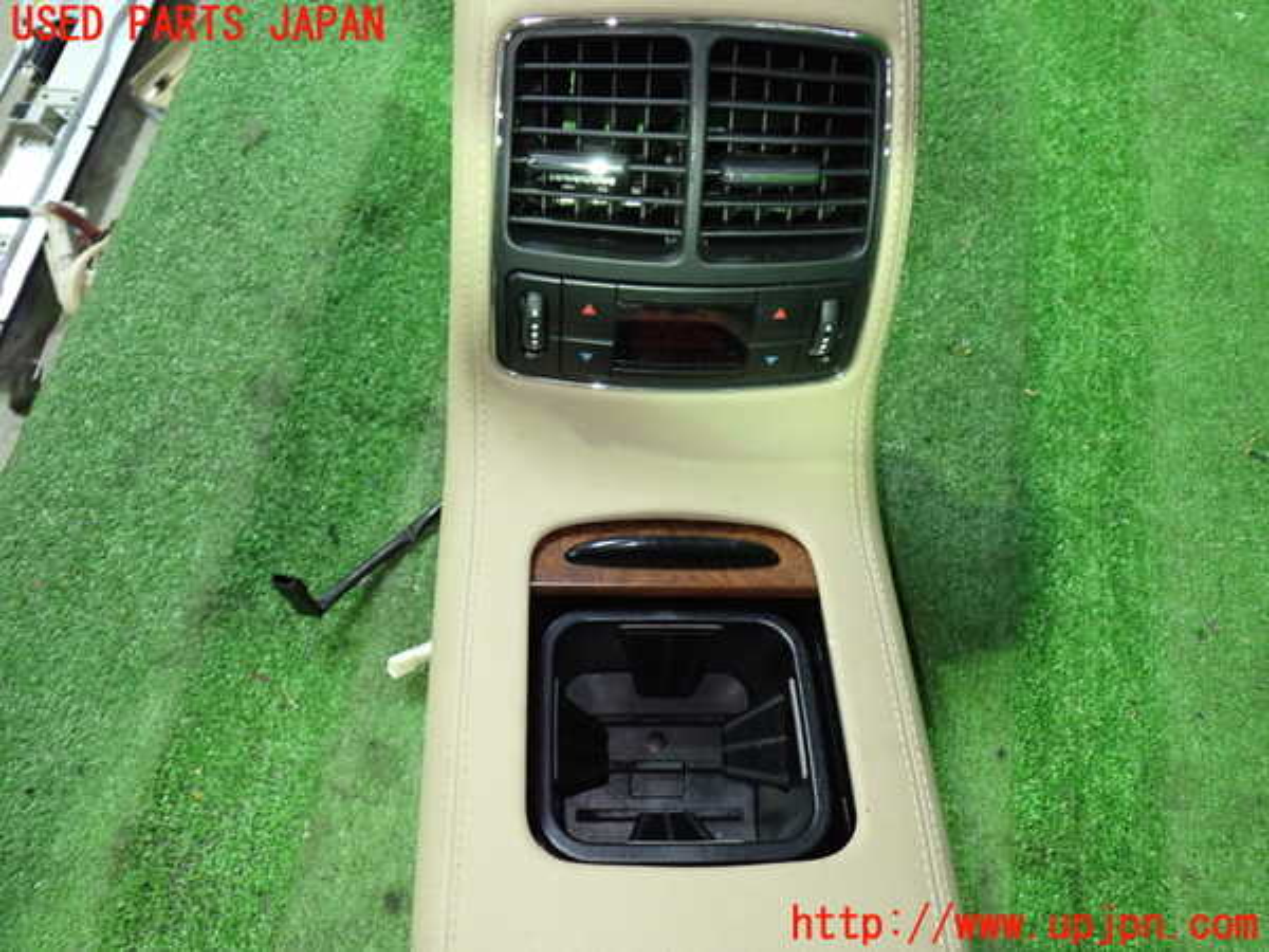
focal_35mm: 30
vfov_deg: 46.8
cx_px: 634
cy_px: 476
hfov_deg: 60.0
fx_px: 1100
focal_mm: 5.4
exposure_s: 1/30
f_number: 2.3
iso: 640
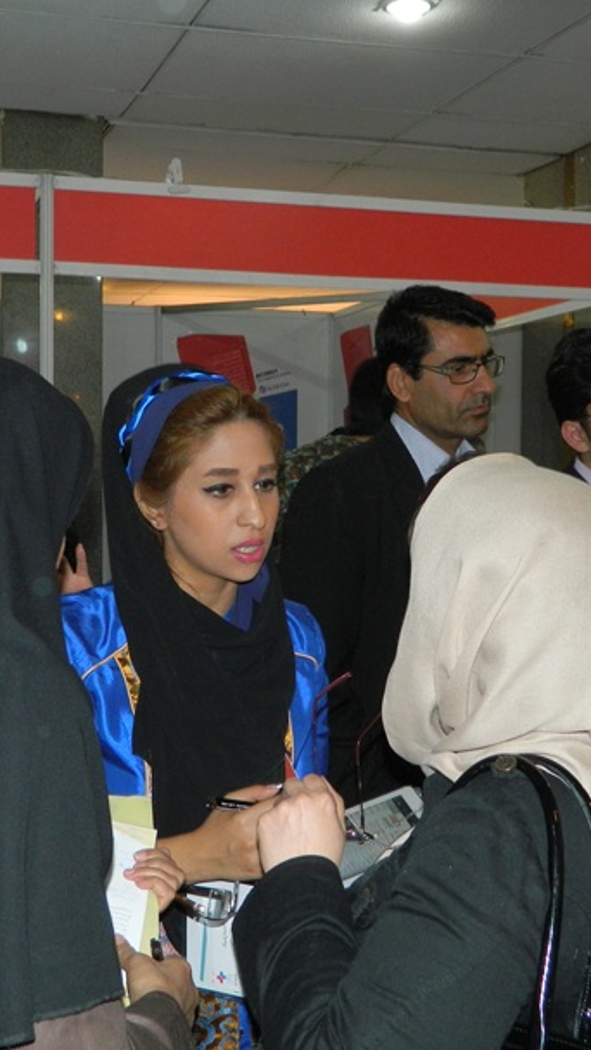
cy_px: 522
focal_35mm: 48
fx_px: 1337
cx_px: 275
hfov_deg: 24.9
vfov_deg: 42.9
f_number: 3.2
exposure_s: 1/30
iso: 200
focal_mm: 5.6
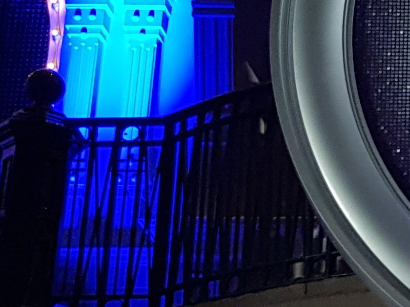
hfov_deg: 14.0
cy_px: 203
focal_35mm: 131
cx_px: 641
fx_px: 1552
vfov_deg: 11.3
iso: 160
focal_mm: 4.2
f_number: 1.7
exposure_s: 1/50
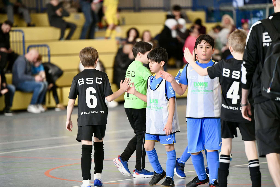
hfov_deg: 10.3
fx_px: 1555
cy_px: 94
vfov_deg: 6.9
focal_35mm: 200
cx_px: 140
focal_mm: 200
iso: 5000
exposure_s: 1/1250
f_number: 2.8
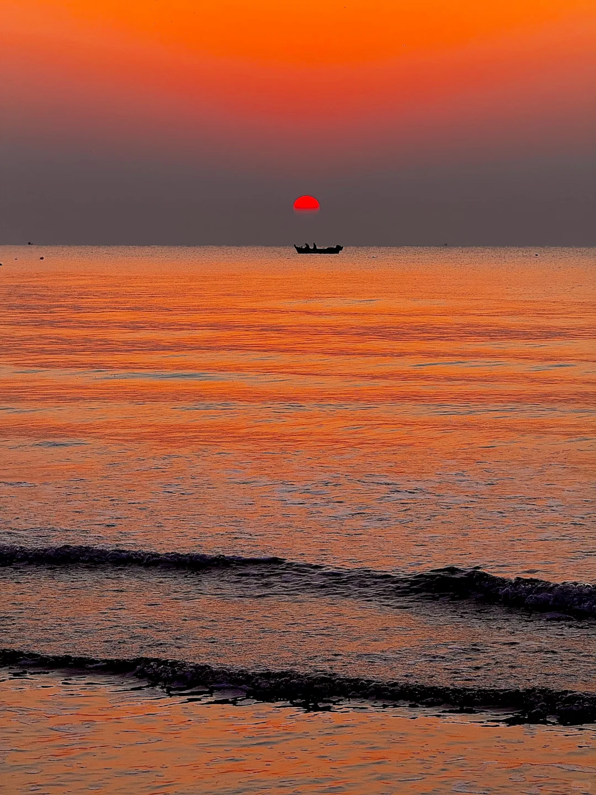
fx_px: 2755
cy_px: 398
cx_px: 298
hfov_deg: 12.3
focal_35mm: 120
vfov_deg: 16.4
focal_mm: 15.66
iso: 50
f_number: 2.8
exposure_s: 1/195
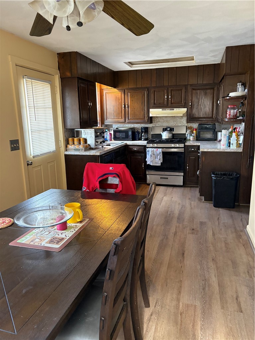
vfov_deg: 67.3
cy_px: 170
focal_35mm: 26
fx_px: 255
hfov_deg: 53.1
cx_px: 128
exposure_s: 1/60
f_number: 1.6
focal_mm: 5.96
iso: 500
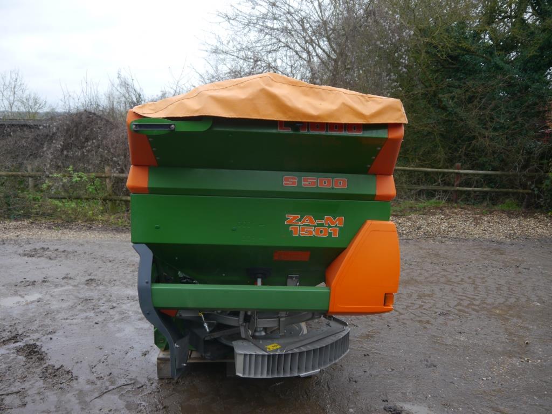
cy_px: 207
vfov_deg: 46.8
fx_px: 478
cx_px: 276
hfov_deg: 60.0
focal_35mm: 30
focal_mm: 15
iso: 200
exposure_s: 1/60
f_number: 3.6
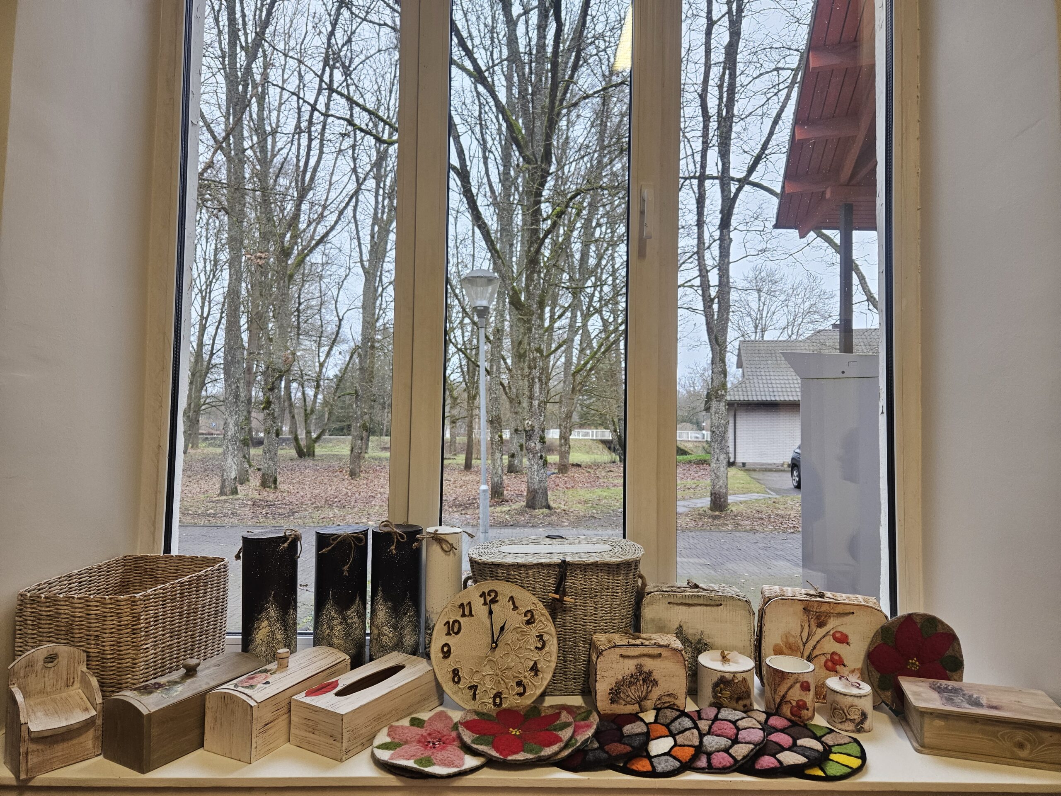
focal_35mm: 23
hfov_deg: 73.9
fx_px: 705
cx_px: 530
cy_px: 398
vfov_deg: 58.9
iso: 320
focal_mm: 5.4
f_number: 1.8
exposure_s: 1/100
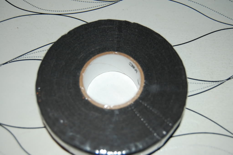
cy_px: 78
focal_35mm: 45
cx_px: 116
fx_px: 291
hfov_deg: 43.6
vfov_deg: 29.8
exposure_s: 1/60
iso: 250
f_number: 4.2
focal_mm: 30
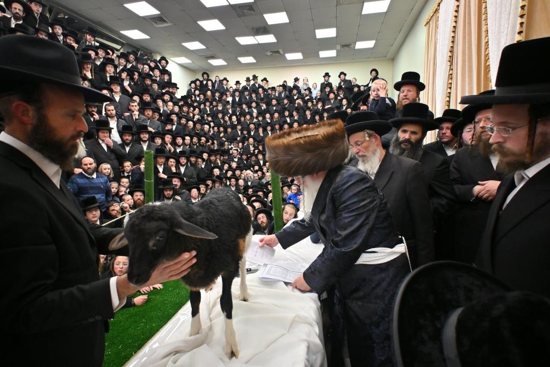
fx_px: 275
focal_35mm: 18
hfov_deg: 90.0
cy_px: 184
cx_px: 275
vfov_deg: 67.3
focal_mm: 12
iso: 640
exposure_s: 1/200
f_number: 3.5
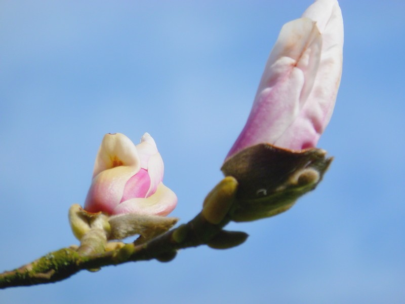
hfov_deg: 5.3
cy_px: 152
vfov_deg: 4.0
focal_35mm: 374
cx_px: 202
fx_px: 4376
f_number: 5.9
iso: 100
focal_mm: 67
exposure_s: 1/400
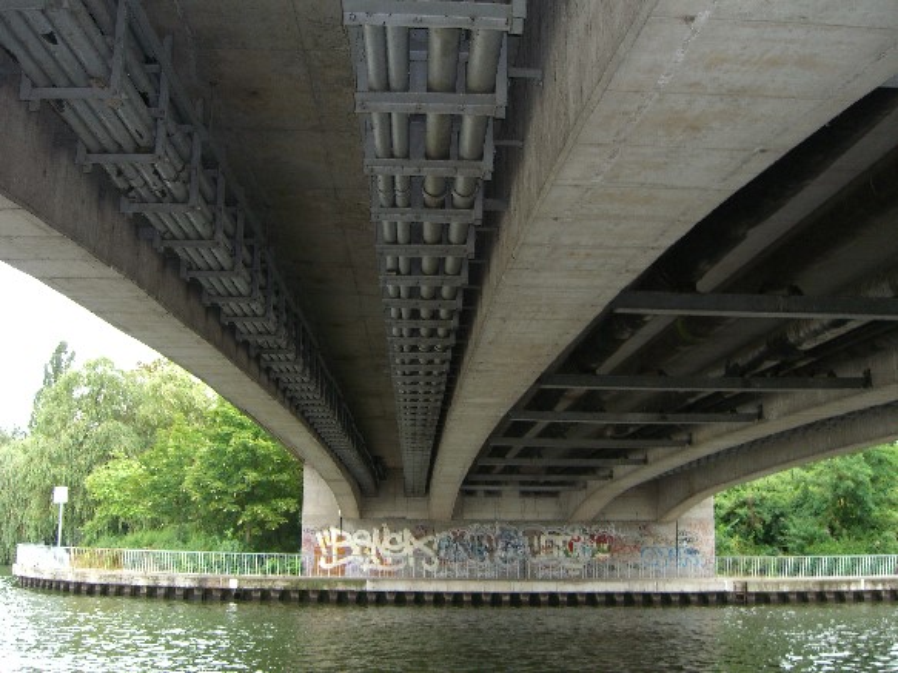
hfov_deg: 49.0
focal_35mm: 38
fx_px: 986
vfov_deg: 37.7
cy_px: 336
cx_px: 449
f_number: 2.8
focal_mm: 7.9
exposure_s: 1/60
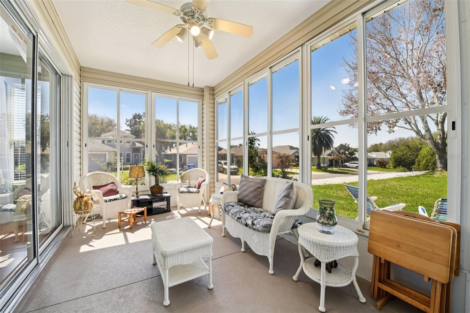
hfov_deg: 104.3
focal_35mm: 14
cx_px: 235
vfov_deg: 81.2
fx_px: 183
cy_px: 156
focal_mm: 14
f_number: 8
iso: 400
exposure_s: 1/60
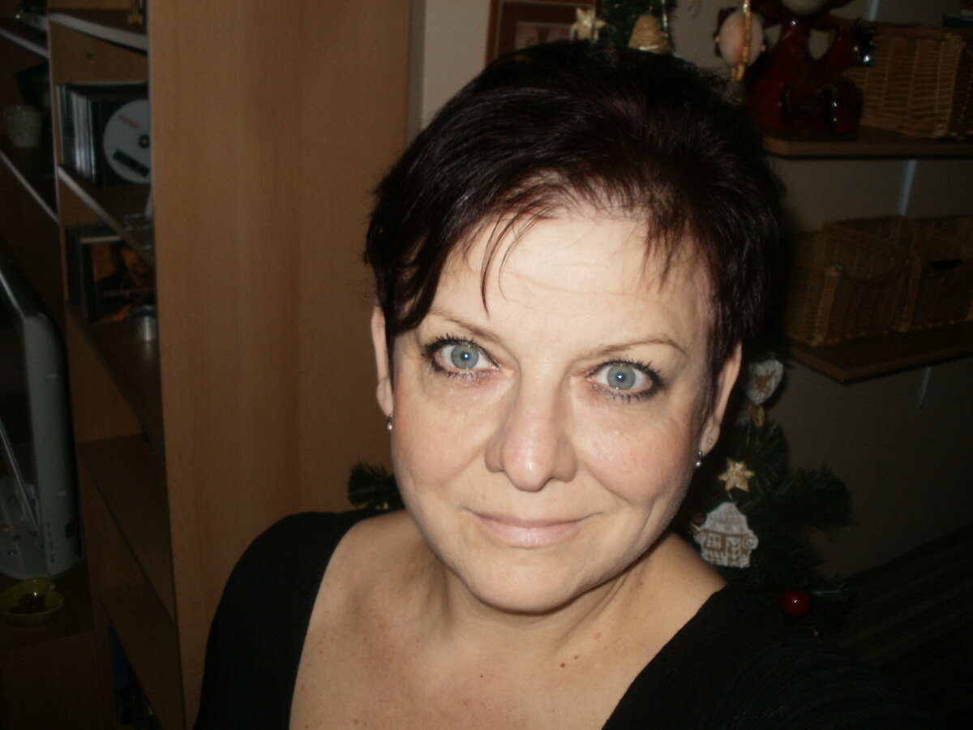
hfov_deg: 51.4
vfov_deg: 39.7
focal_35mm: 36
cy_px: 365
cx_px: 486
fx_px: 1012
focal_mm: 6.3
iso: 125
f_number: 3.5
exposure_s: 1/30
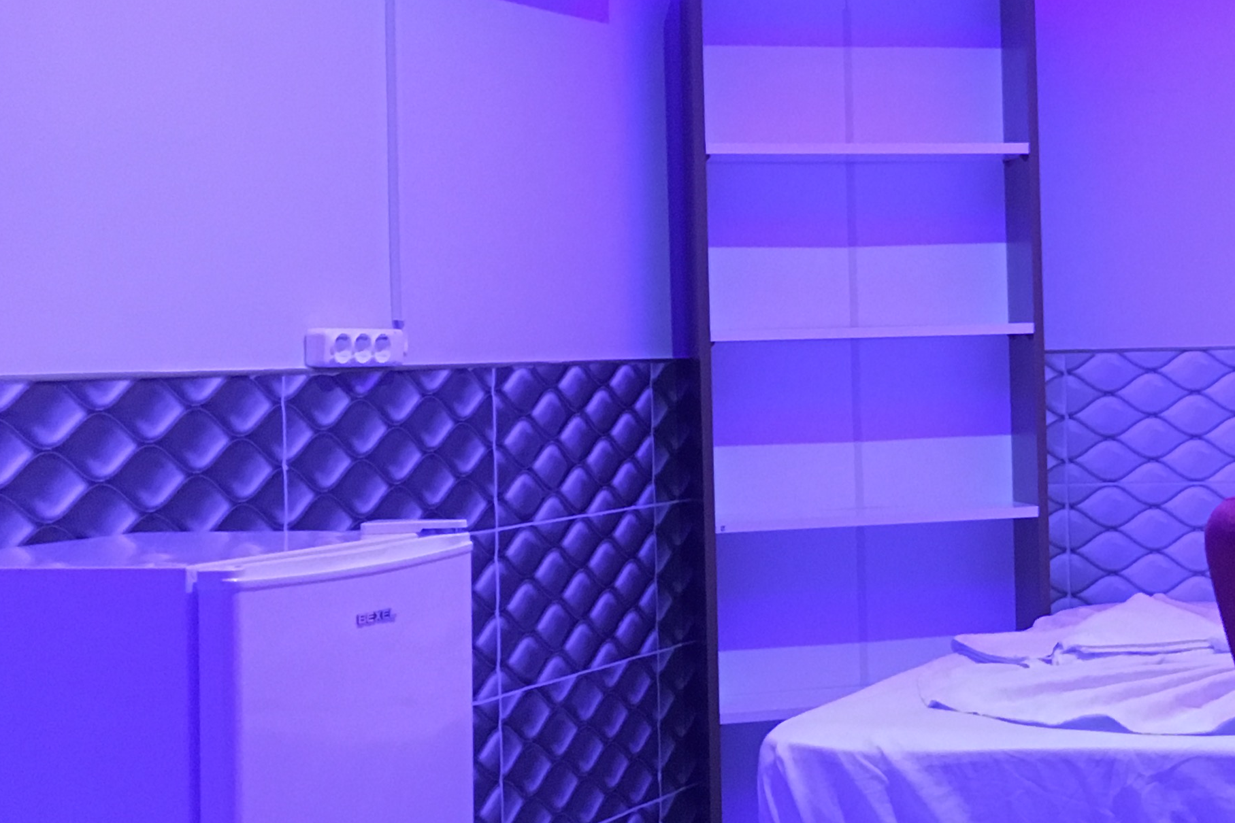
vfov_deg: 20.3
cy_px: 322
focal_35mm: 67
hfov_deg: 28.6
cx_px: 1168
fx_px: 2298
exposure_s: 1/17
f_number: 2.2
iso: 400
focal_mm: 4.15
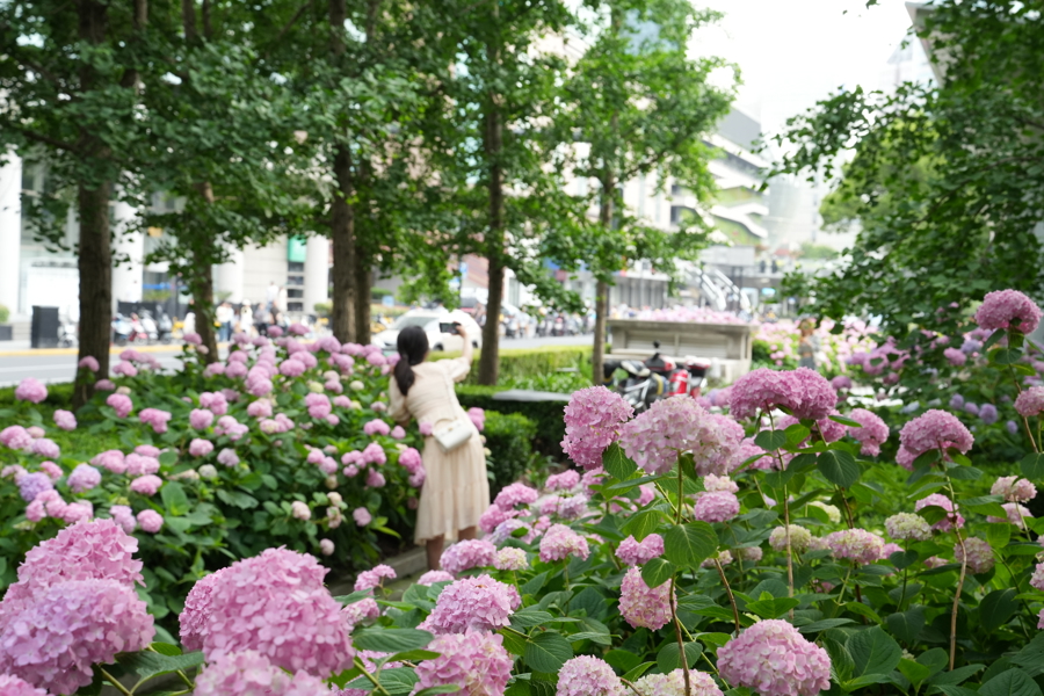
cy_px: 348
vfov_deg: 28.6
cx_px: 522
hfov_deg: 41.9
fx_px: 1363
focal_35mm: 47
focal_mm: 47
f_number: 8
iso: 1000
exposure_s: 1/200
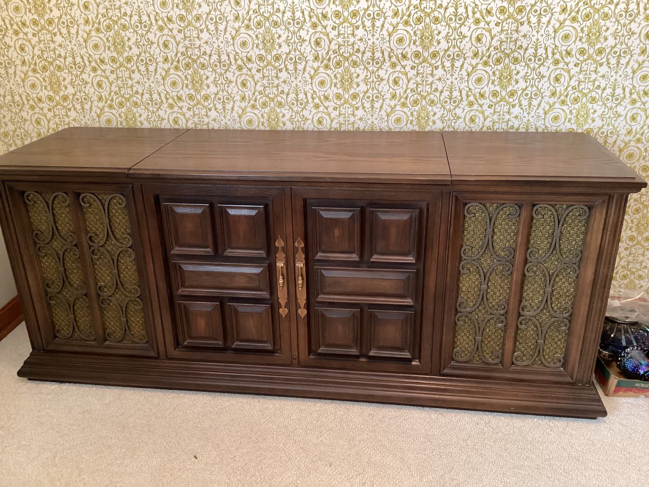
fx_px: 581
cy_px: 244
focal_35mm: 31
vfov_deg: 45.4
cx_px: 324
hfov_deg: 58.3
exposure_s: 1/40
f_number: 2.4
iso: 400
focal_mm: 3.3
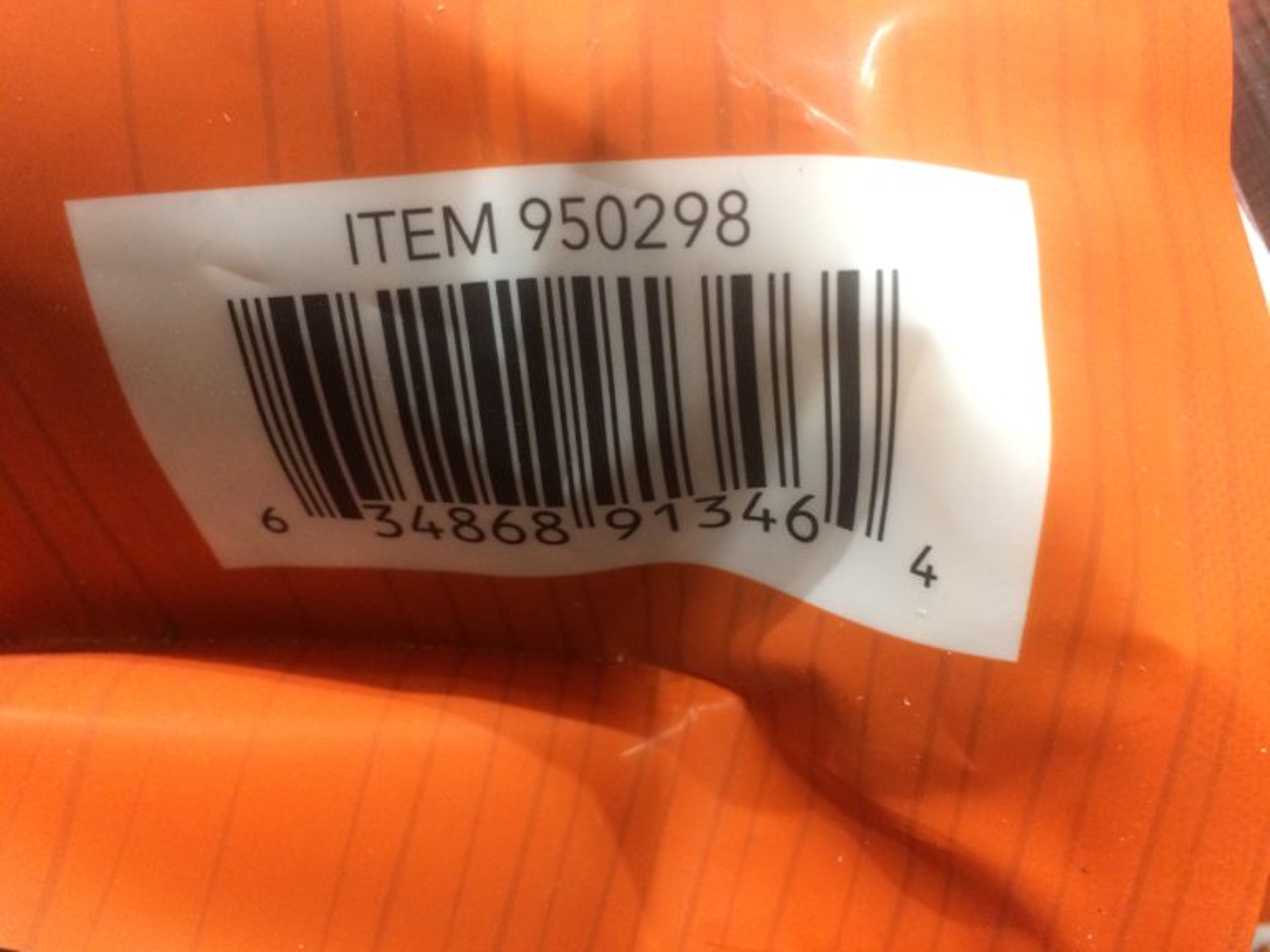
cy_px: 476
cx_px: 635
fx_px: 1064
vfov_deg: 48.2
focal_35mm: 29
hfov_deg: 61.7
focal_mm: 4.15
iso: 250
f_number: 2.2
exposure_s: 1/33
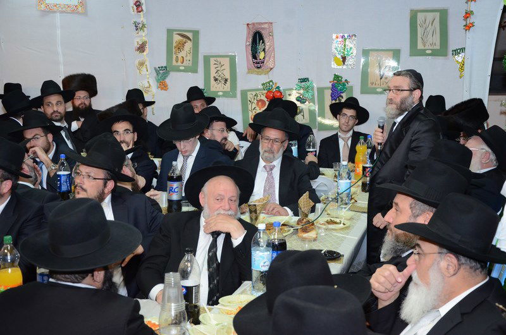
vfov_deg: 22.5
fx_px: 842
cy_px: 168
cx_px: 253
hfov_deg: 33.5
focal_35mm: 60
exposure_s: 1/60
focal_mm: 40
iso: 1600
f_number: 5
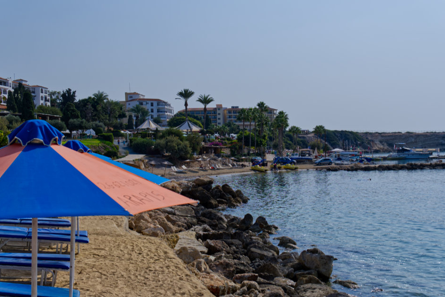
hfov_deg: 40.3
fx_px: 606
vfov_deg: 27.5
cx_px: 238
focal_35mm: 49
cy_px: 147
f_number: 5
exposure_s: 1/1600
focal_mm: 30
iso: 100
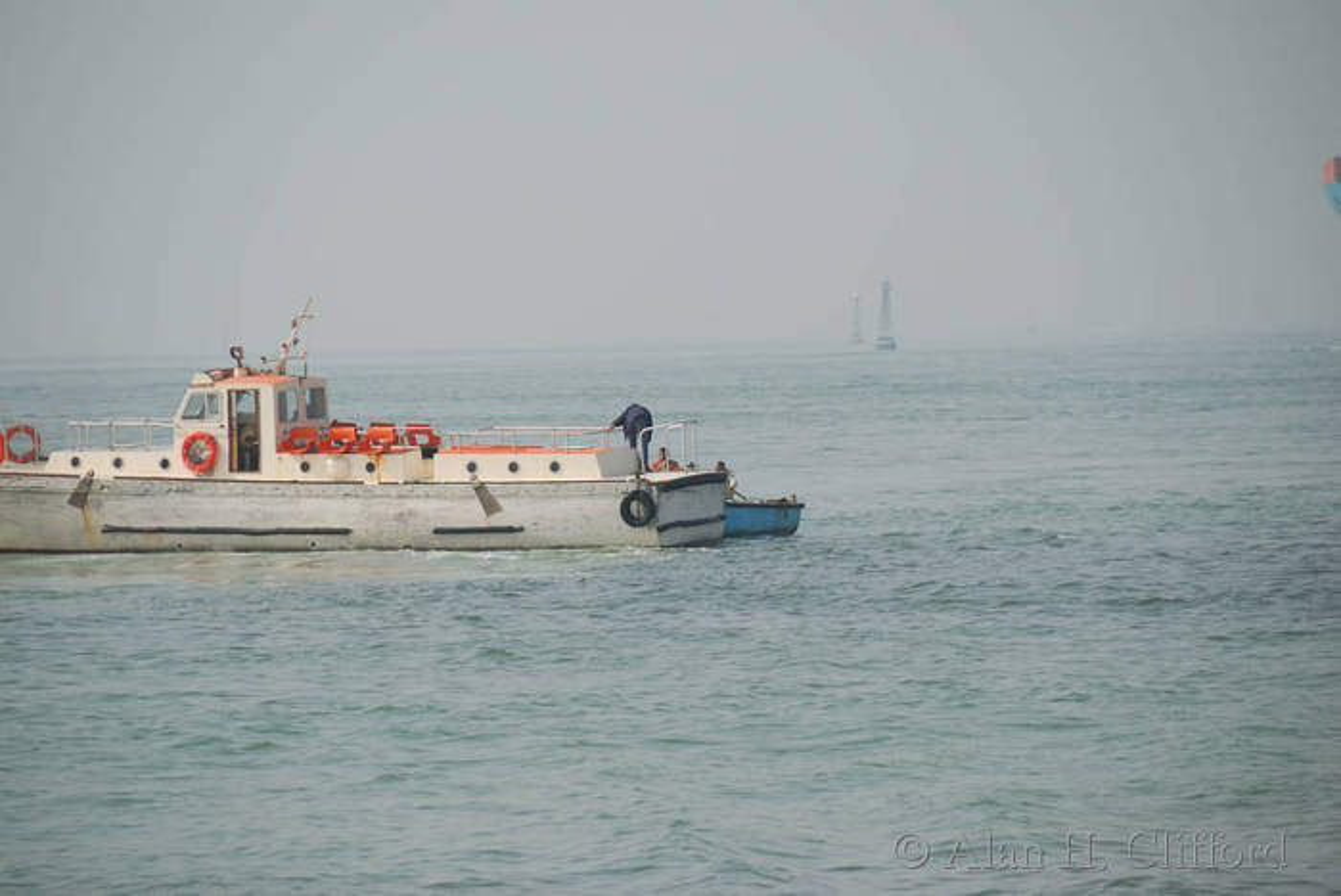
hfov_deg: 6.9
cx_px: 670
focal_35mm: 300
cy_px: 448
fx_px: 11184
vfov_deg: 4.6
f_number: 5.6
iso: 100
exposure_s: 1/500
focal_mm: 200
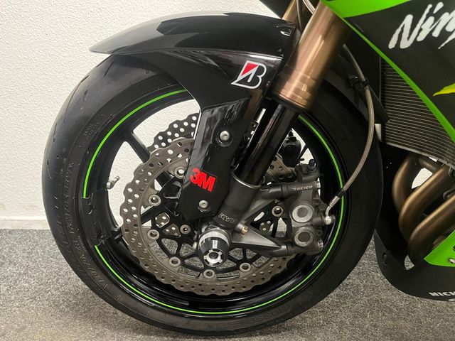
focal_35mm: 26
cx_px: 228
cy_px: 170
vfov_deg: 53.1
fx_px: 342
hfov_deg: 67.3
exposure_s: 1/33
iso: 640
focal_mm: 5.1
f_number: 1.6
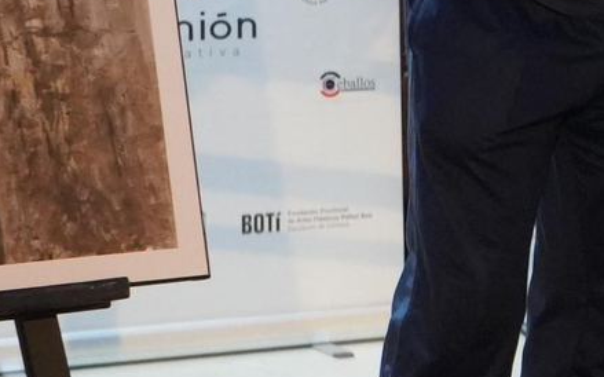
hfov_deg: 13.4
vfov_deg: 8.2
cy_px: -256
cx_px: 391
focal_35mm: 156
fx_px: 2567
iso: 12800
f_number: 4.5
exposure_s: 1/80
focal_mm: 42
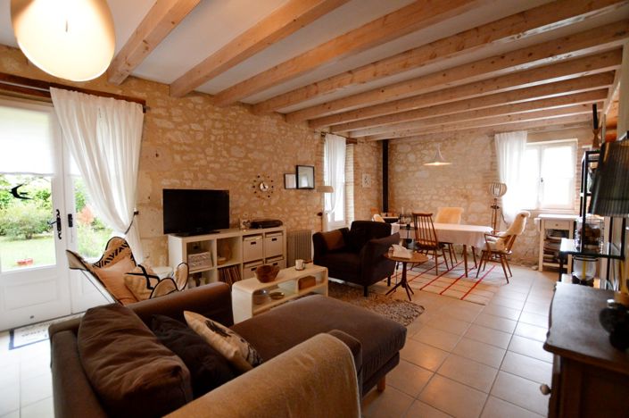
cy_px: 209
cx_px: 314
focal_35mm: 15
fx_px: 262
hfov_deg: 100.5
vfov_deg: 77.2
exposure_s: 1/60
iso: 1800
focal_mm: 10
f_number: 3.5
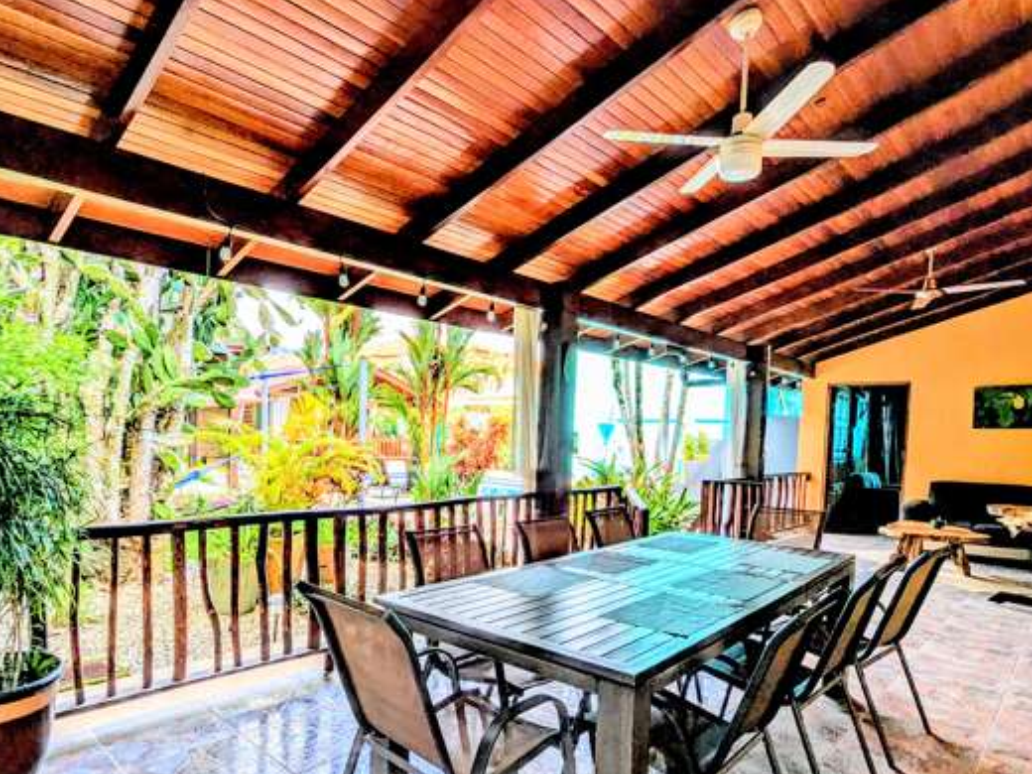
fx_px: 626
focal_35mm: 21
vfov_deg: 63.0
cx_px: 471
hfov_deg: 78.8
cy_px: 456
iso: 53
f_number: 2.2
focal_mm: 2.35
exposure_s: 1/239
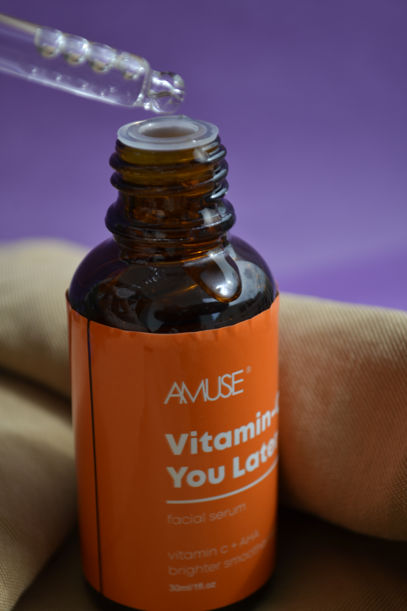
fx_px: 1399
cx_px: 204
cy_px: 306
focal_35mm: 82
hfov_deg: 16.6
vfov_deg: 24.6
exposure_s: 1/160
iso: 100
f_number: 6.3
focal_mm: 55
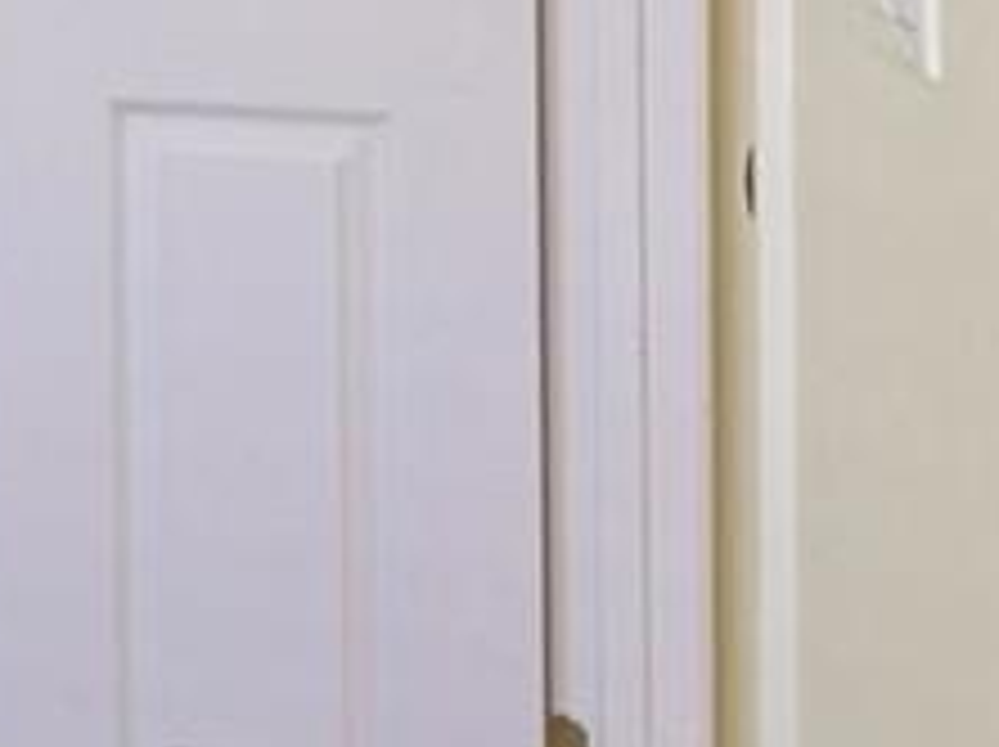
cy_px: -486
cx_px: -1278
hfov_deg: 14.6
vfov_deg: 13.9
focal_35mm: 97
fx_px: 2796
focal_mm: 14
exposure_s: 1/25
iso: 400
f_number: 8
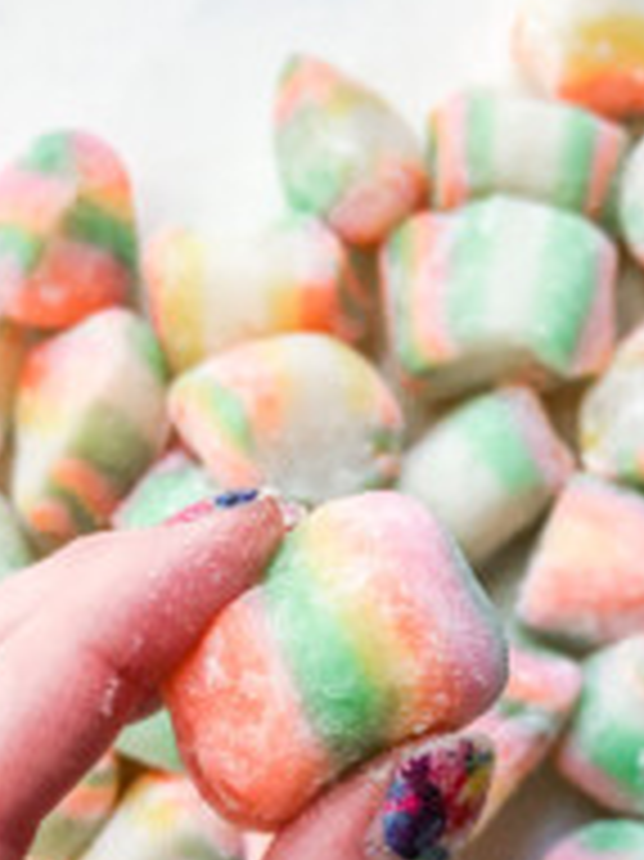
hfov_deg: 28.5
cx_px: 340
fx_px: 1266
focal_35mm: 51
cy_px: 666
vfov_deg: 36.4
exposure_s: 1/15
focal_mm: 3.99
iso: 50
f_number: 1.8
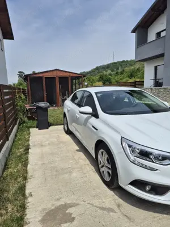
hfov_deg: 58.9
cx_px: 85
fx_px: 151
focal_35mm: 23
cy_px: 114
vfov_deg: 73.9
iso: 25
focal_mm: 5.4
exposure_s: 1/3368
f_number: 1.8
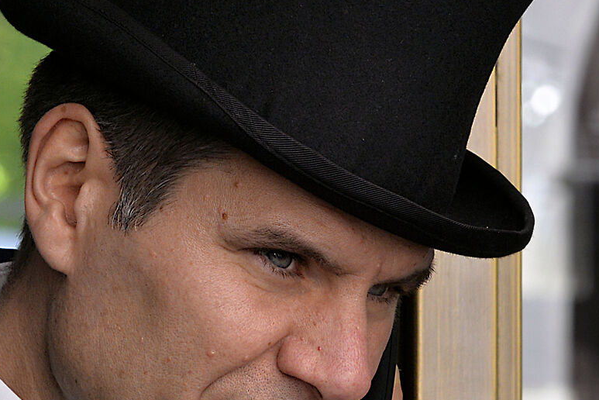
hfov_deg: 4.6
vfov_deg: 3.1
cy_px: 270
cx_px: 261
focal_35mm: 450
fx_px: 7490
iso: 1250
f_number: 10
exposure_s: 1/200
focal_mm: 145
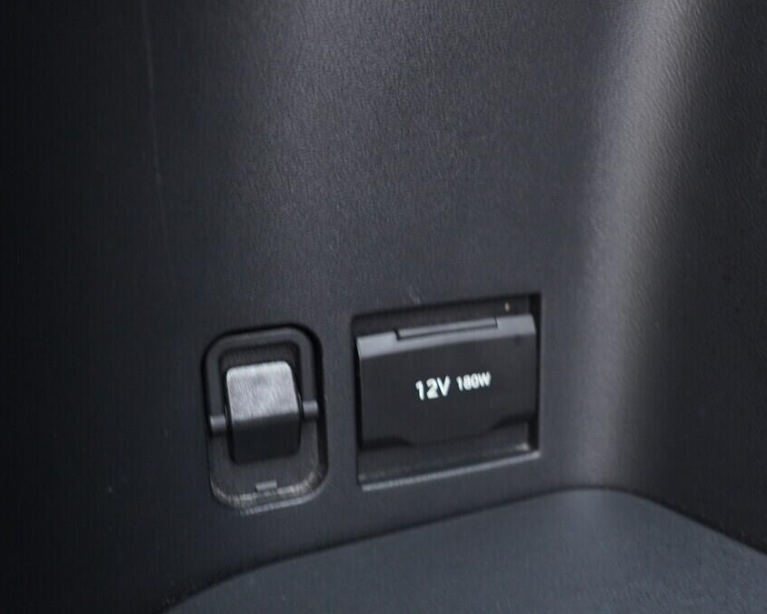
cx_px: 413
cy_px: 307
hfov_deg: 44.8
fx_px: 931
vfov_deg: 36.5
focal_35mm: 41
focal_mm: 24
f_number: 2.8
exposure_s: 1/40
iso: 1600
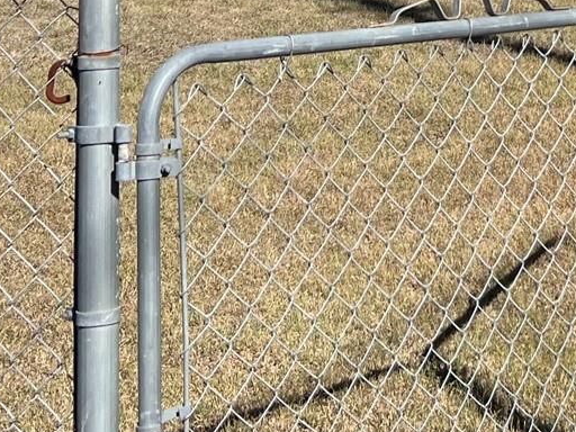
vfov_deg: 13.1
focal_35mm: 104
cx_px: 655
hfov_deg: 18.1
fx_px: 1731
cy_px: -292
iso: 50
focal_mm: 5.7
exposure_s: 1/5882
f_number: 1.5
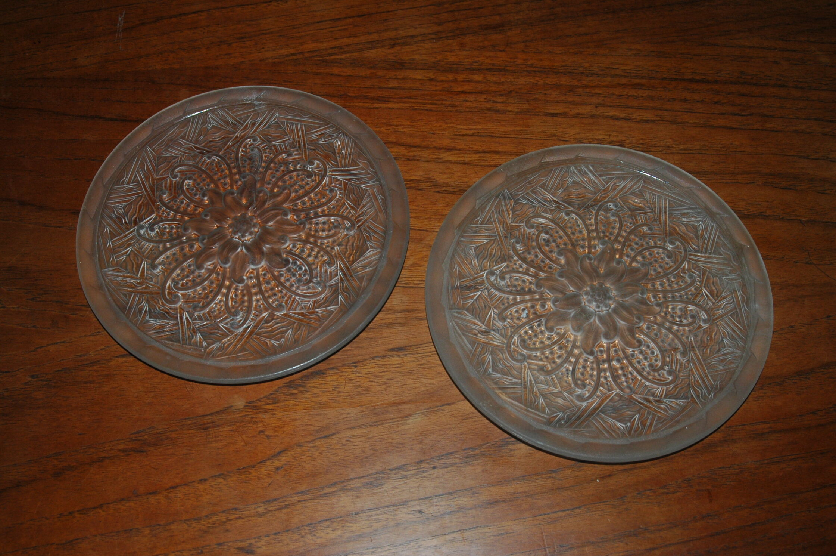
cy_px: 278
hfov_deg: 46.4
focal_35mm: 42
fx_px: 974
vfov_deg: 31.8
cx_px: 418
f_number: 7.1
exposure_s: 1/125
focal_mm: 28
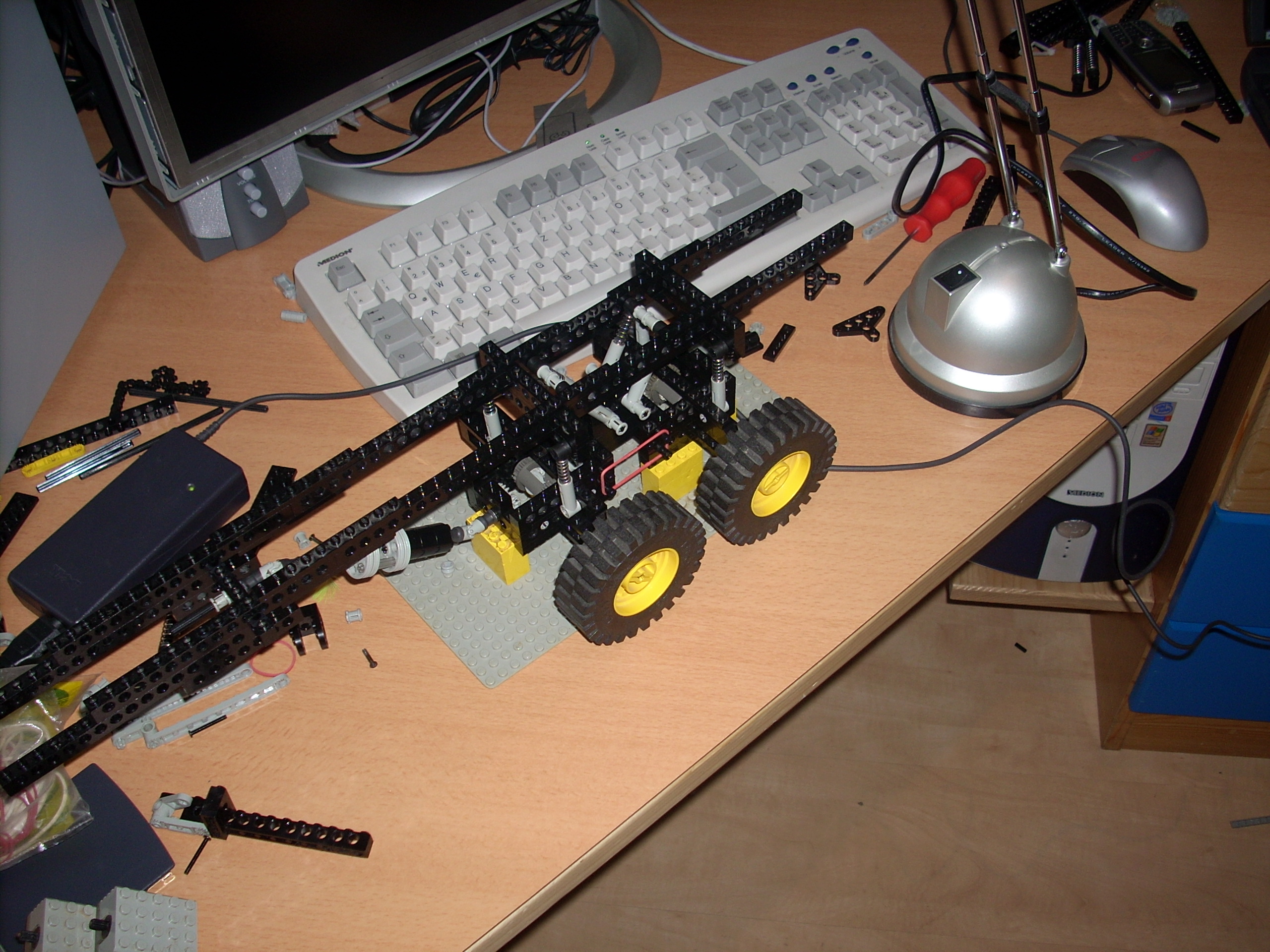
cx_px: 635
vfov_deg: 38.7
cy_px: 476
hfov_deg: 50.1
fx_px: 1357
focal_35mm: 37
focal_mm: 6.2
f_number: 2.8
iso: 64
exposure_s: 1/60
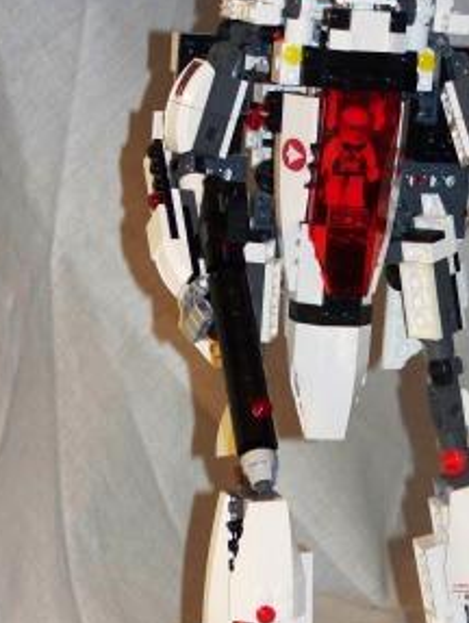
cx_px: 350
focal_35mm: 173
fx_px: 3118
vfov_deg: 11.4
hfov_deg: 8.6
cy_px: 321
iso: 250
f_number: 3.2
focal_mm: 18.5
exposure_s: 1/50
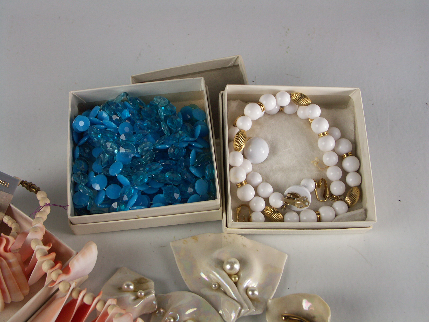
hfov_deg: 45.8
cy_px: 161
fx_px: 508
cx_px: 214
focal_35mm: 41
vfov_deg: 35.1
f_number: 4
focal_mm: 10.56
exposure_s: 1/100
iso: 100
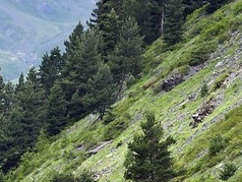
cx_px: -463
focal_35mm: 658
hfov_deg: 3.0
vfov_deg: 2.2
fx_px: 4605
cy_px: 519
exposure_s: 1/250
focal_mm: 102
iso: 320
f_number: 10
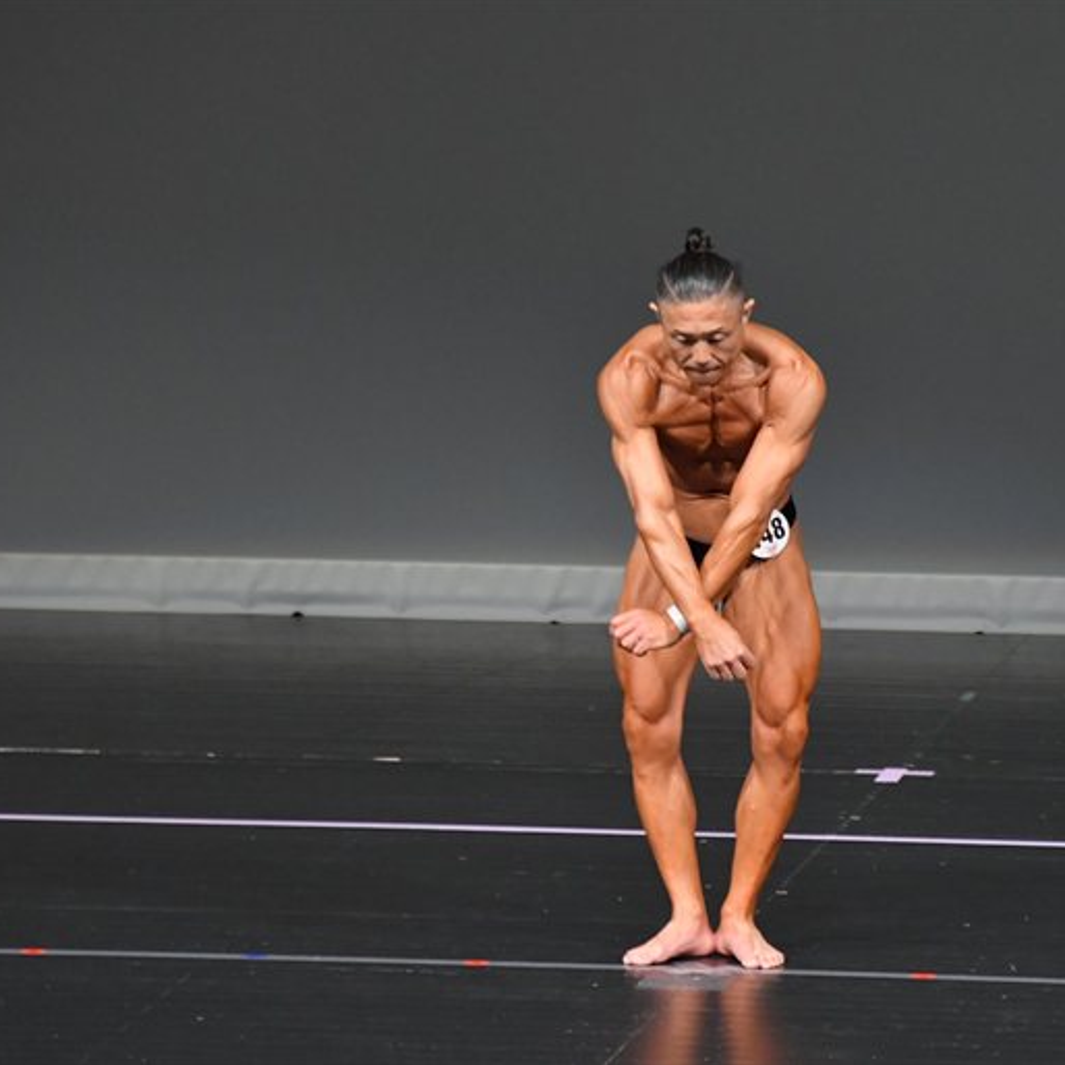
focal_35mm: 442
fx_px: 15385
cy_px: 532
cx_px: 745
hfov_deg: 4.0
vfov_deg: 4.0
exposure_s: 1/400
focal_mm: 230
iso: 4000
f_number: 5.6
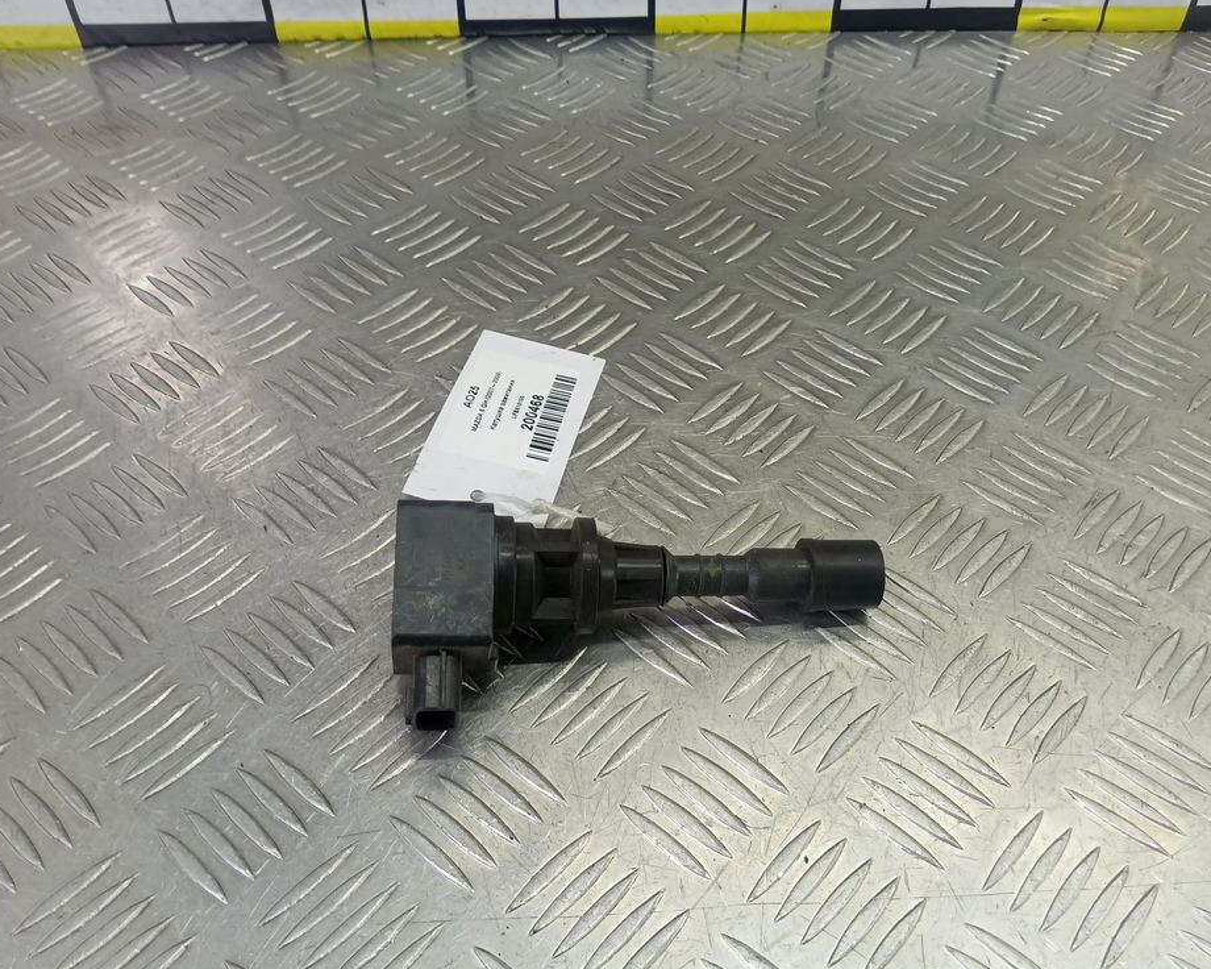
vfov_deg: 56.8
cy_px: 498
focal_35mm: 25
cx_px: 644
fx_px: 896
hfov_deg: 68.0
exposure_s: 1/50
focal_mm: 4.11
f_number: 1.6
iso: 108
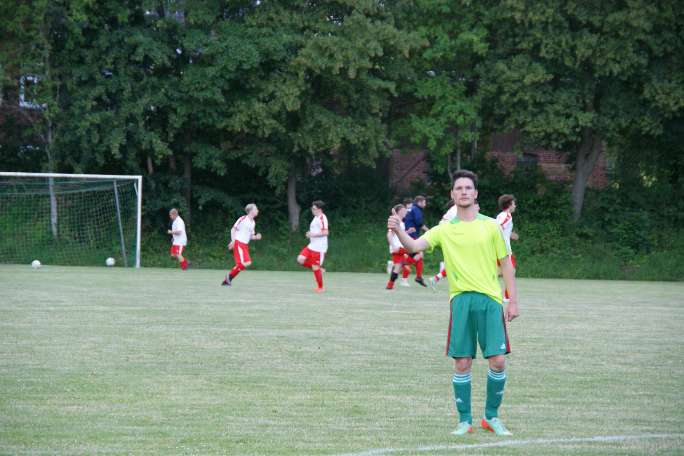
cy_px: 228
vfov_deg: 7.6
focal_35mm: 180
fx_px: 3420
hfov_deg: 11.4
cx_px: 342
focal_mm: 120
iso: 400
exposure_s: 1/125
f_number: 5.6
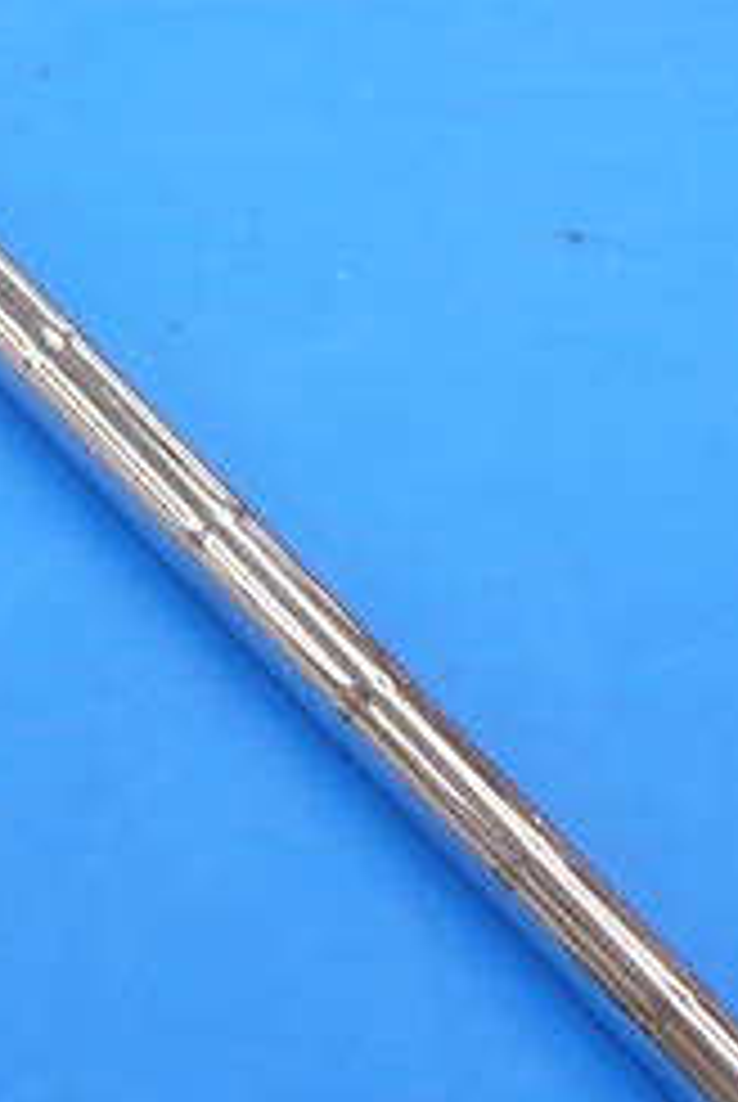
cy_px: 567
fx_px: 4323
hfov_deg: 9.7
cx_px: 230
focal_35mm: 141
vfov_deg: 14.5
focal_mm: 26
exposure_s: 1/125
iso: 400
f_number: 4.7
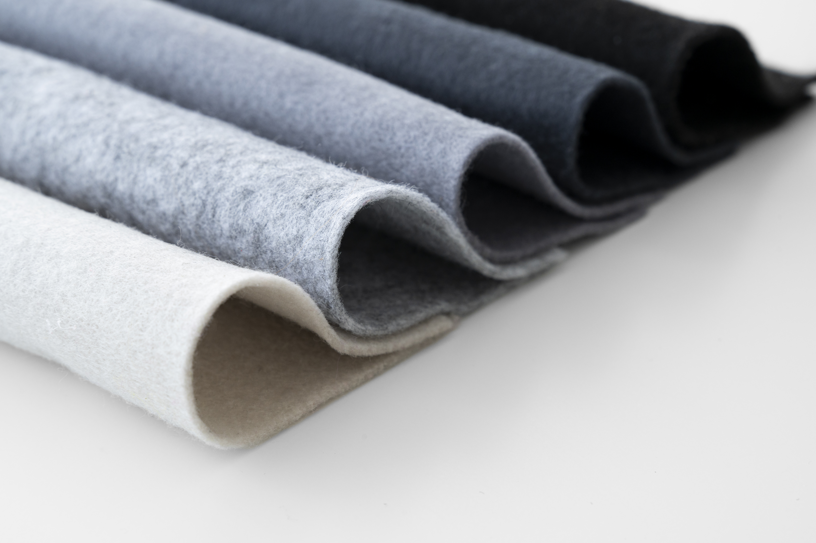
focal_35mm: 75
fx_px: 1699
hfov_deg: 27.0
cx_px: 408
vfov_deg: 18.2
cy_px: 272
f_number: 10
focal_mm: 75
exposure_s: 1/80
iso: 640
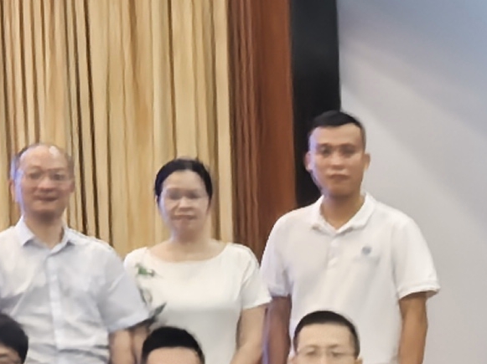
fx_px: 3571
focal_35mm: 254
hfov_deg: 7.3
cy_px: -281
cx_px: -698
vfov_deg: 5.7
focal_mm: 5.8
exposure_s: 1/50
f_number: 4
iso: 320
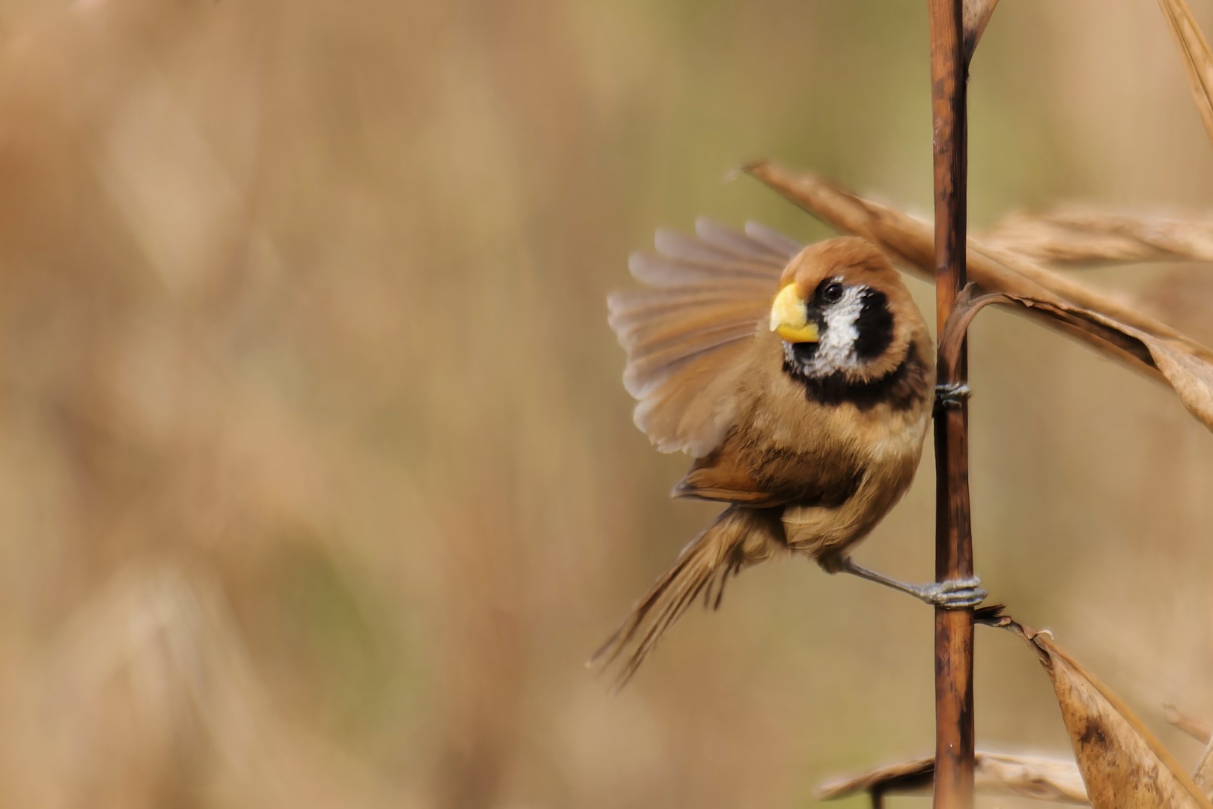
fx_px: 23247
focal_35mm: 690
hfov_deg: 3.0
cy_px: 404
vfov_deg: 2.0
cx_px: 606
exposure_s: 1/1250
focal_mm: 460
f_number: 6.3
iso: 800
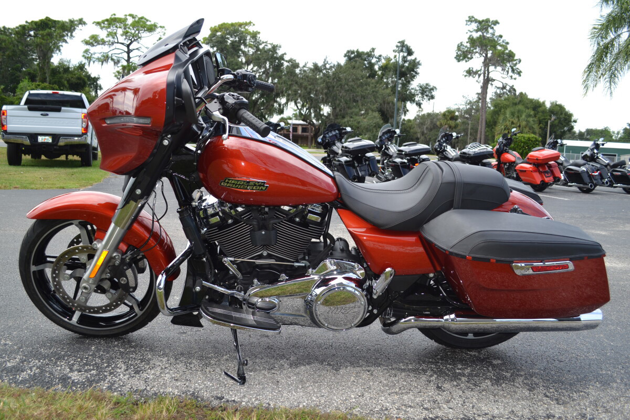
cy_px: 210
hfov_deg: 57.2
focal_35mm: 33
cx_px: 315
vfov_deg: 40.0
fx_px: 577
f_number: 5.6
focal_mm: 22
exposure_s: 1/200
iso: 100
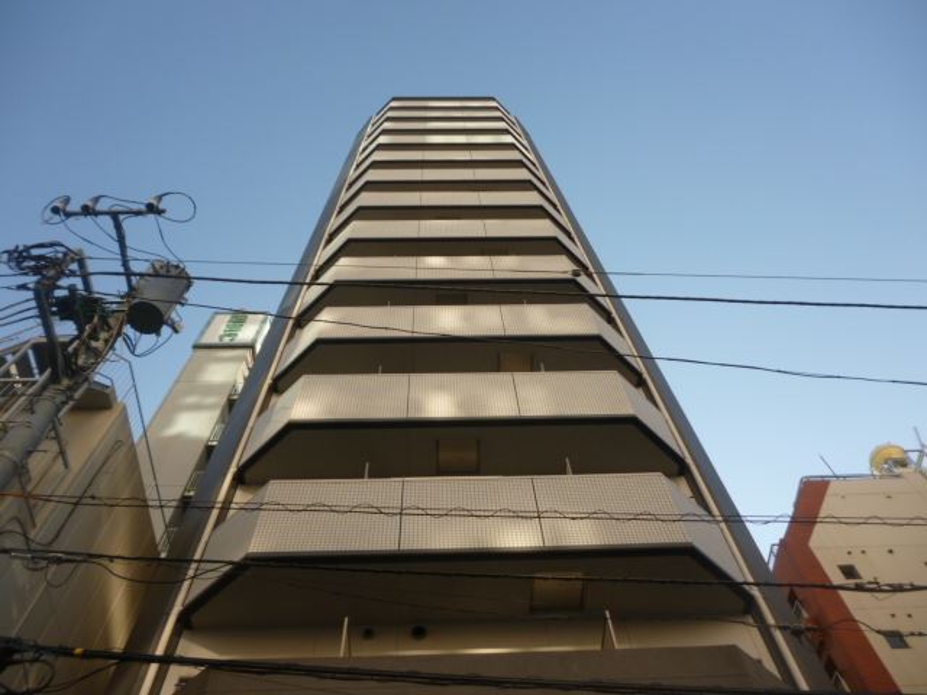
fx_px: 750
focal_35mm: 28
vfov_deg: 49.7
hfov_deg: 63.4
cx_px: 464
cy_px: 348
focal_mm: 5
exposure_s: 1/400
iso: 100
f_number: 3.1
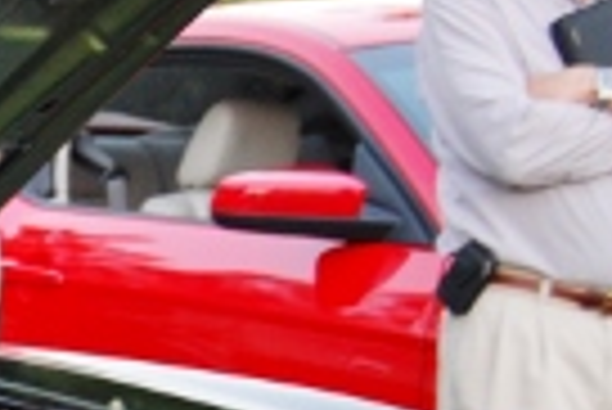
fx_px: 3131
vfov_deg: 7.4
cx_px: -374
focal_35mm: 184
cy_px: 424
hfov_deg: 10.7
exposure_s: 1/30
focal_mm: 26
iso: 400
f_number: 4.2
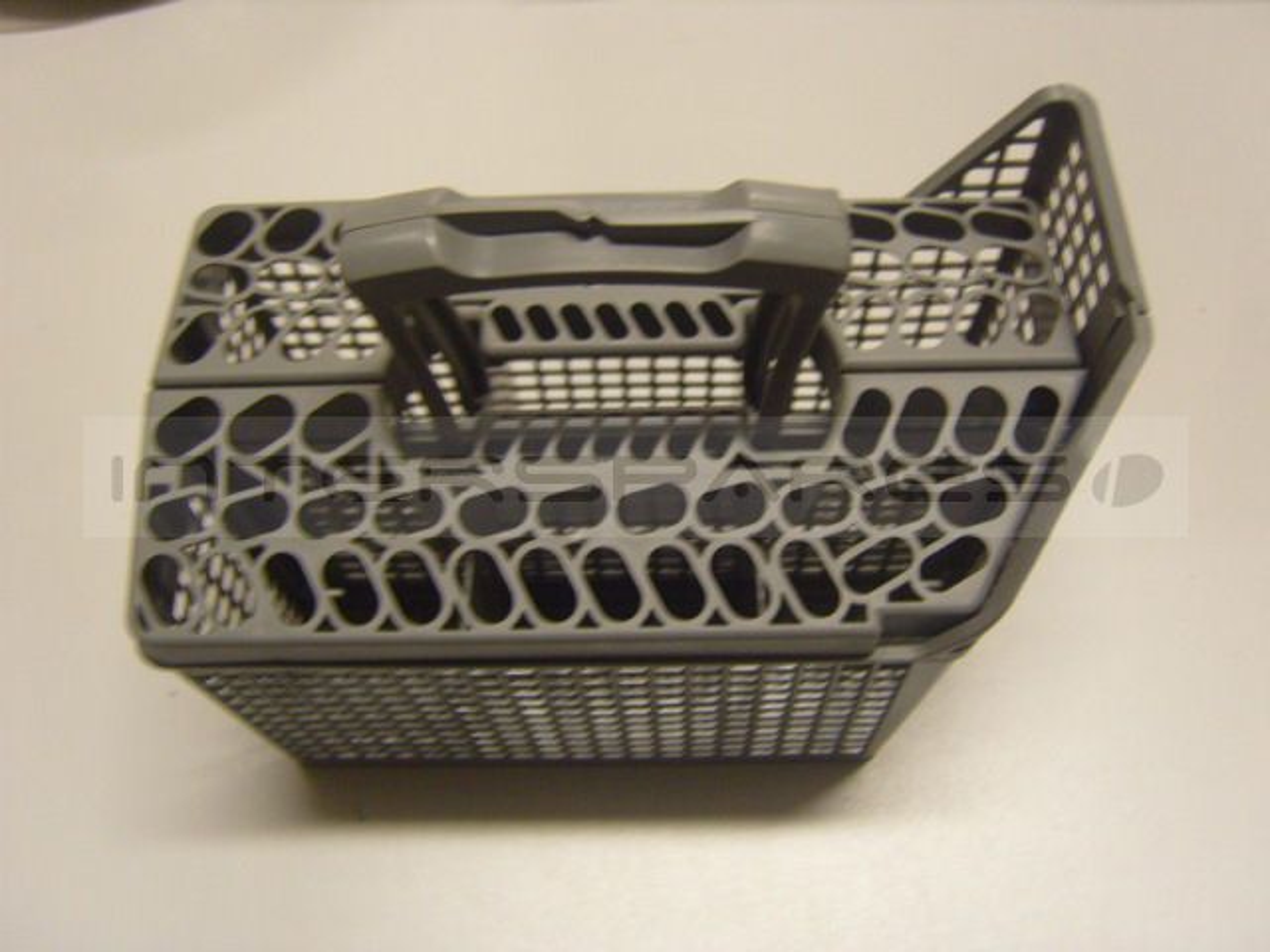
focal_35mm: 35
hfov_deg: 52.6
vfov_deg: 40.7
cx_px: 635
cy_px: 476
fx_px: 1284
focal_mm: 7.4
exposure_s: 1/15
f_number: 2.8
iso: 200
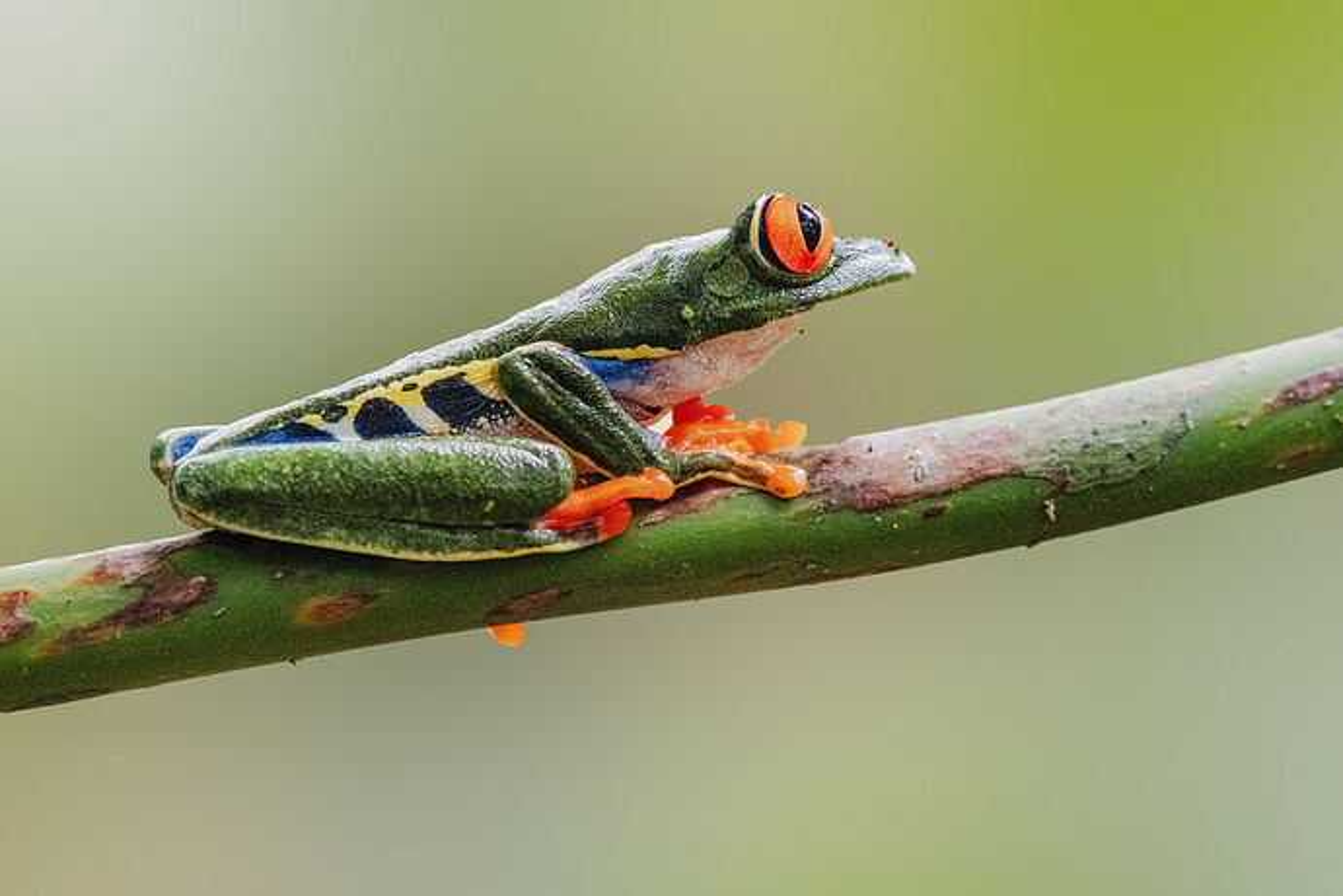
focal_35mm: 158
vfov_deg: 8.7
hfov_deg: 13.0
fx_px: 5875
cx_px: 672
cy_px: 448
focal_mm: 105
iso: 3200
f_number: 10
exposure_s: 1/160
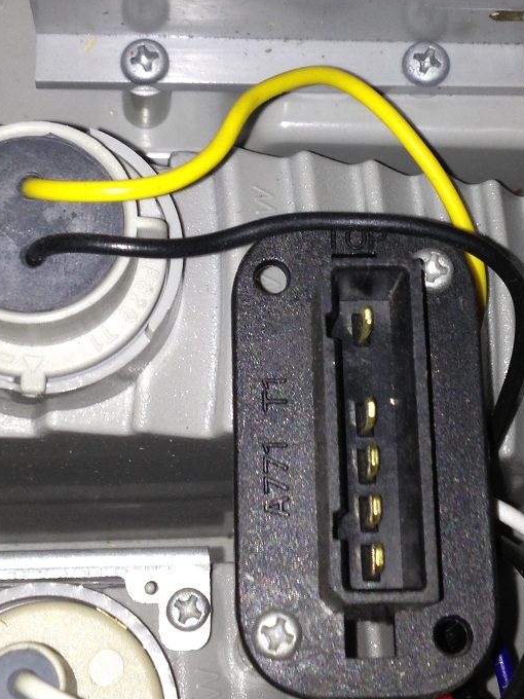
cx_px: 303
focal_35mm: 84
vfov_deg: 23.1
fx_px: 1695
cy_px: 205
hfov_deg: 17.6
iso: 50
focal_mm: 4.28
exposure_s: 1/45
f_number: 2.4
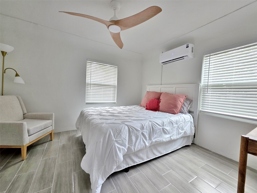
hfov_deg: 106.2
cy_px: 96
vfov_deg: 89.9
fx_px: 97
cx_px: 128
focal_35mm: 13
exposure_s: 1/120
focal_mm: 2.2
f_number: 1.9
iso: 125
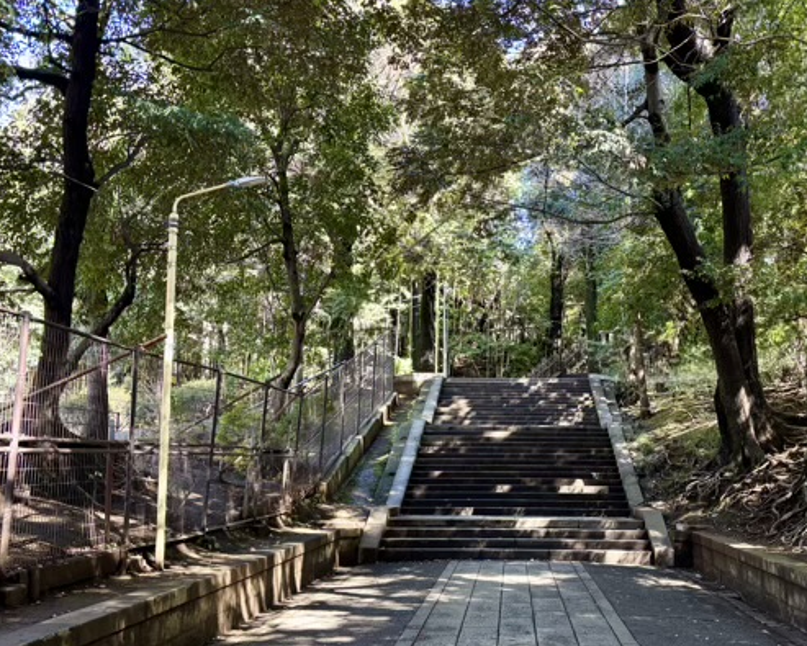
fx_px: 860
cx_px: 501
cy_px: 398
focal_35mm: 36
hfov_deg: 49.8
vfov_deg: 40.9
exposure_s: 1/108
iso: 125
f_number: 1.6
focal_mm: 5.96
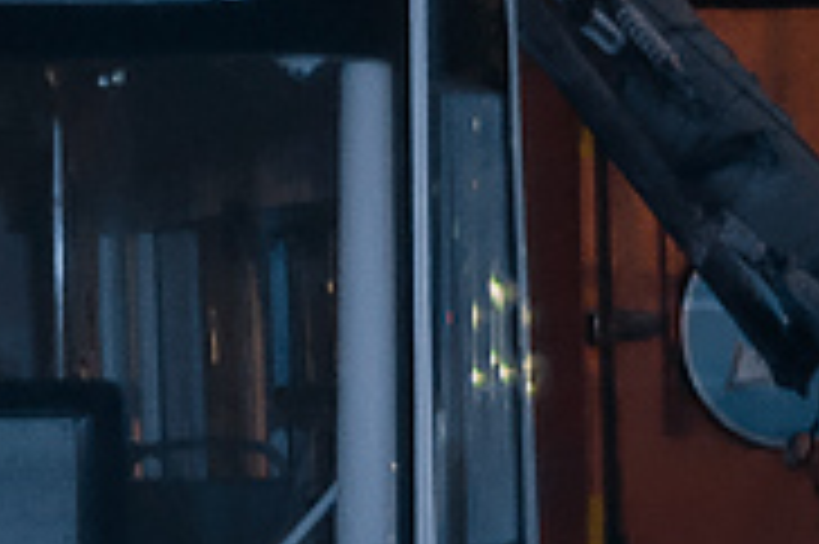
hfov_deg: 4.1
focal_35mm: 495
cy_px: 83
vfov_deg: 2.8
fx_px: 11251
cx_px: -432
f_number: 1.8
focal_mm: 50
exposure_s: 1/30
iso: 800
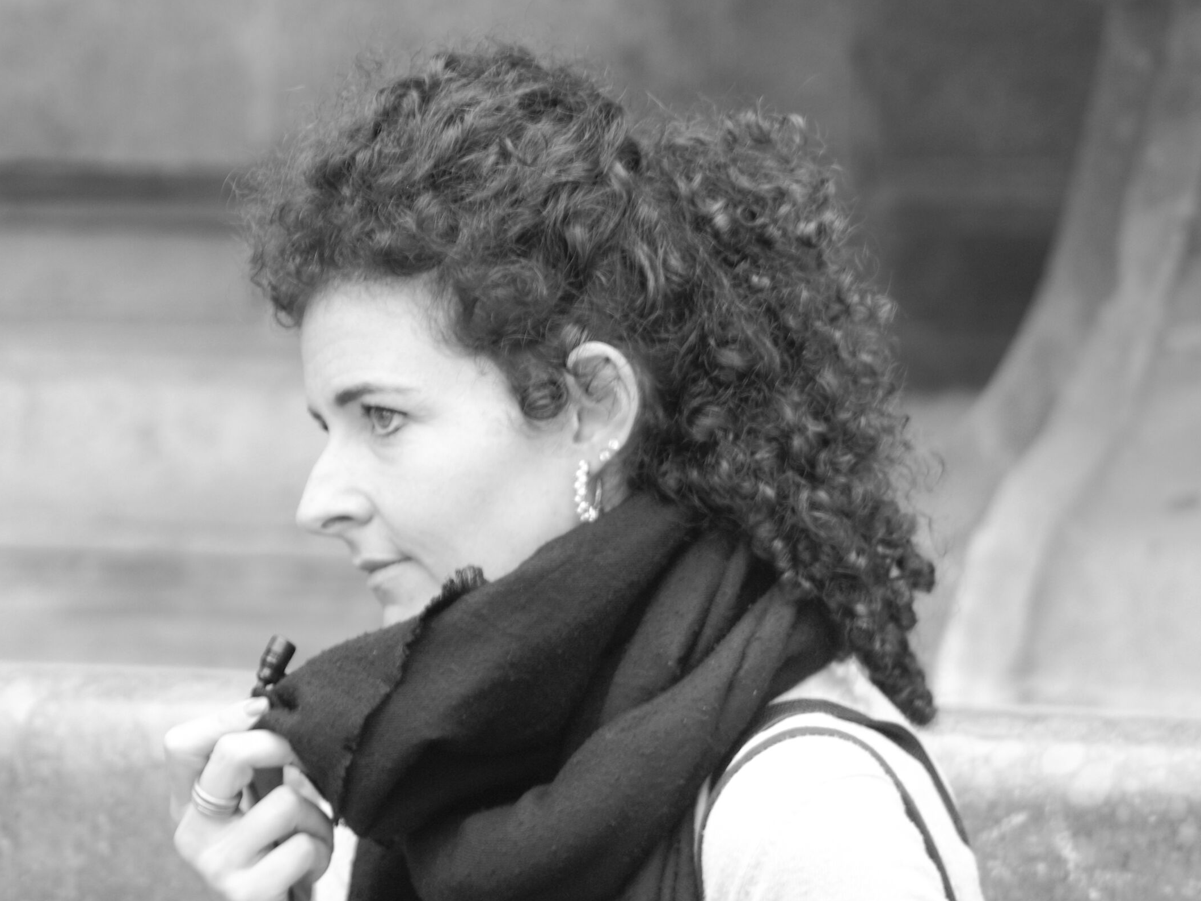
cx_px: 614
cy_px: 452
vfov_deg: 6.7
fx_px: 7652
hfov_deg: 9.0
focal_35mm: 221
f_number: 4.5
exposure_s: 1/60
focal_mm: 135
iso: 200
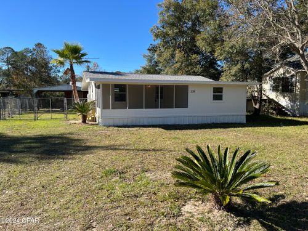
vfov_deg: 53.1
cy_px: 116
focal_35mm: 26
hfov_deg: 67.3
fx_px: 231
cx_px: 154
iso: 50
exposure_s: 1/1862
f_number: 1.6
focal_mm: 5.1
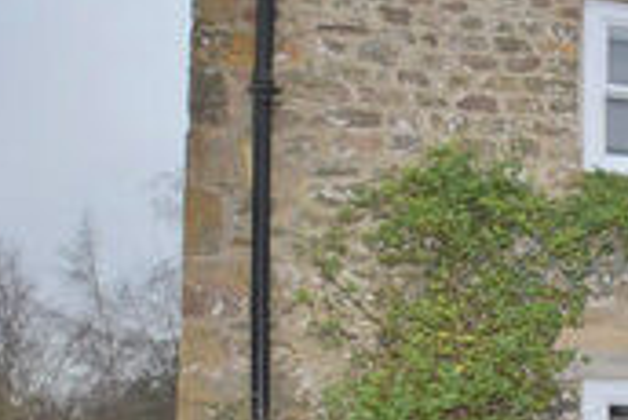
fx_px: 1065
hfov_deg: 22.5
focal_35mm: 61
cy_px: 320
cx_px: 1073
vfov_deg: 22.1
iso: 100
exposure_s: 1/125
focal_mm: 10
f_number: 5.6
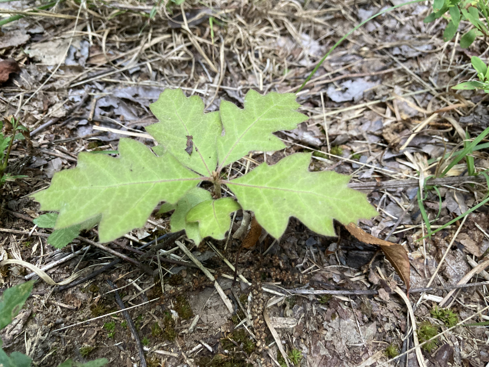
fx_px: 396
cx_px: 244
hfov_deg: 63.4
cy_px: 184
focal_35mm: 28
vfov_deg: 49.7
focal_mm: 4
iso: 250
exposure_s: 1/60
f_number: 1.8
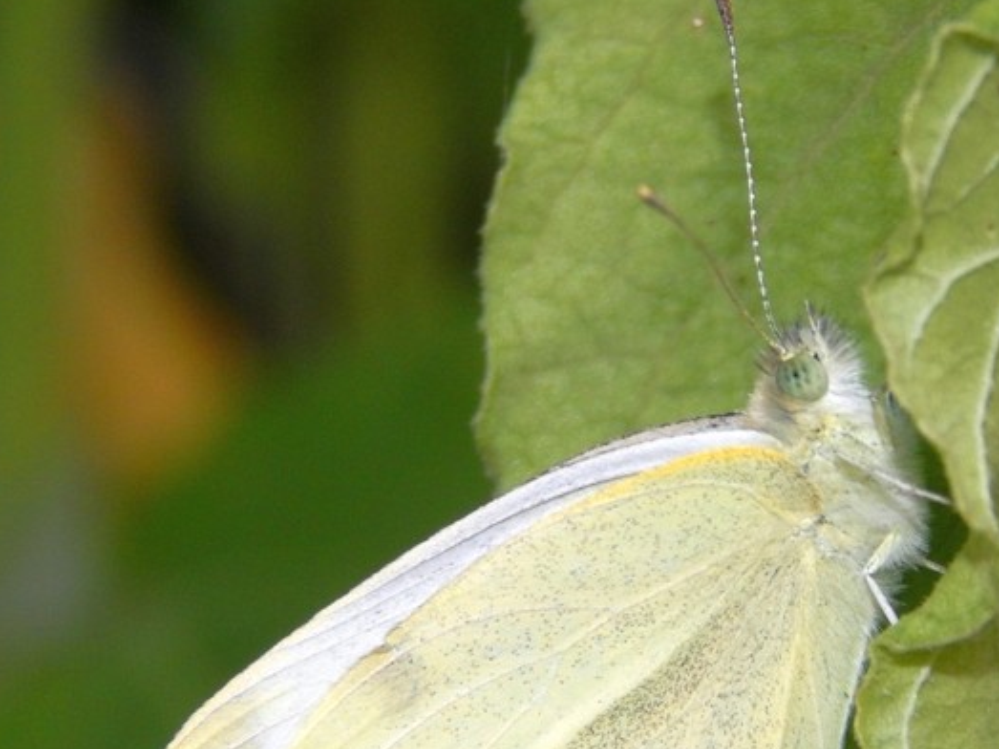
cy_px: 537
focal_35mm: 320
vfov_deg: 4.6
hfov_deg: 6.2
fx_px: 9233
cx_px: 686
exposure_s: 1/30
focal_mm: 37.1
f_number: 10.9
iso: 200
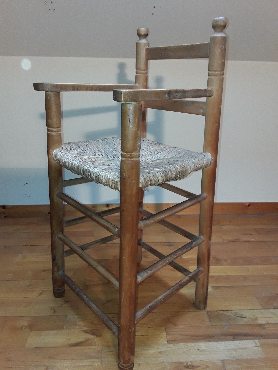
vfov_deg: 65.3
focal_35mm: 27
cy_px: 185
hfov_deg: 51.4
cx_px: 139
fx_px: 289
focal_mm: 2.91
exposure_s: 1/30
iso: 40
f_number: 1.9
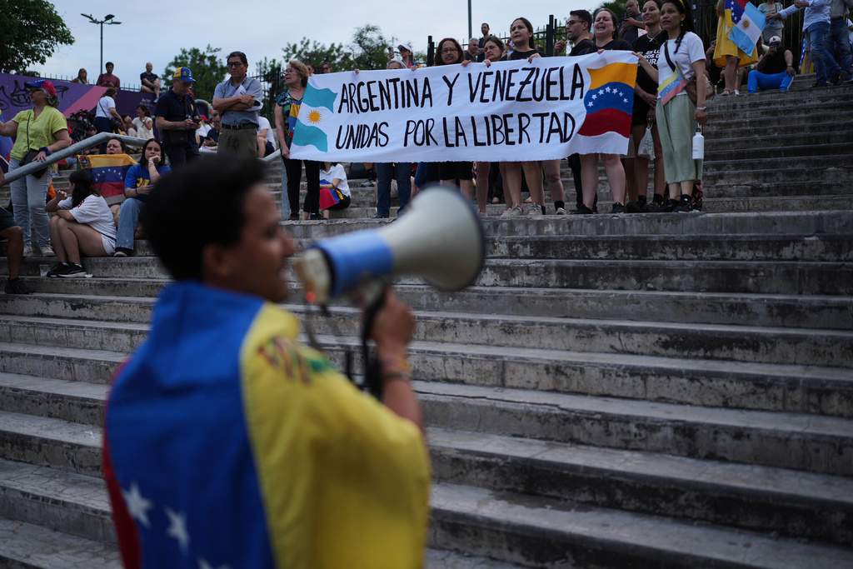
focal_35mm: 35
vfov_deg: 37.9
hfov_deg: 54.4
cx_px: 426
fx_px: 829
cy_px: 284
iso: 200
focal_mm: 35
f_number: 1.4
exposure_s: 1/800
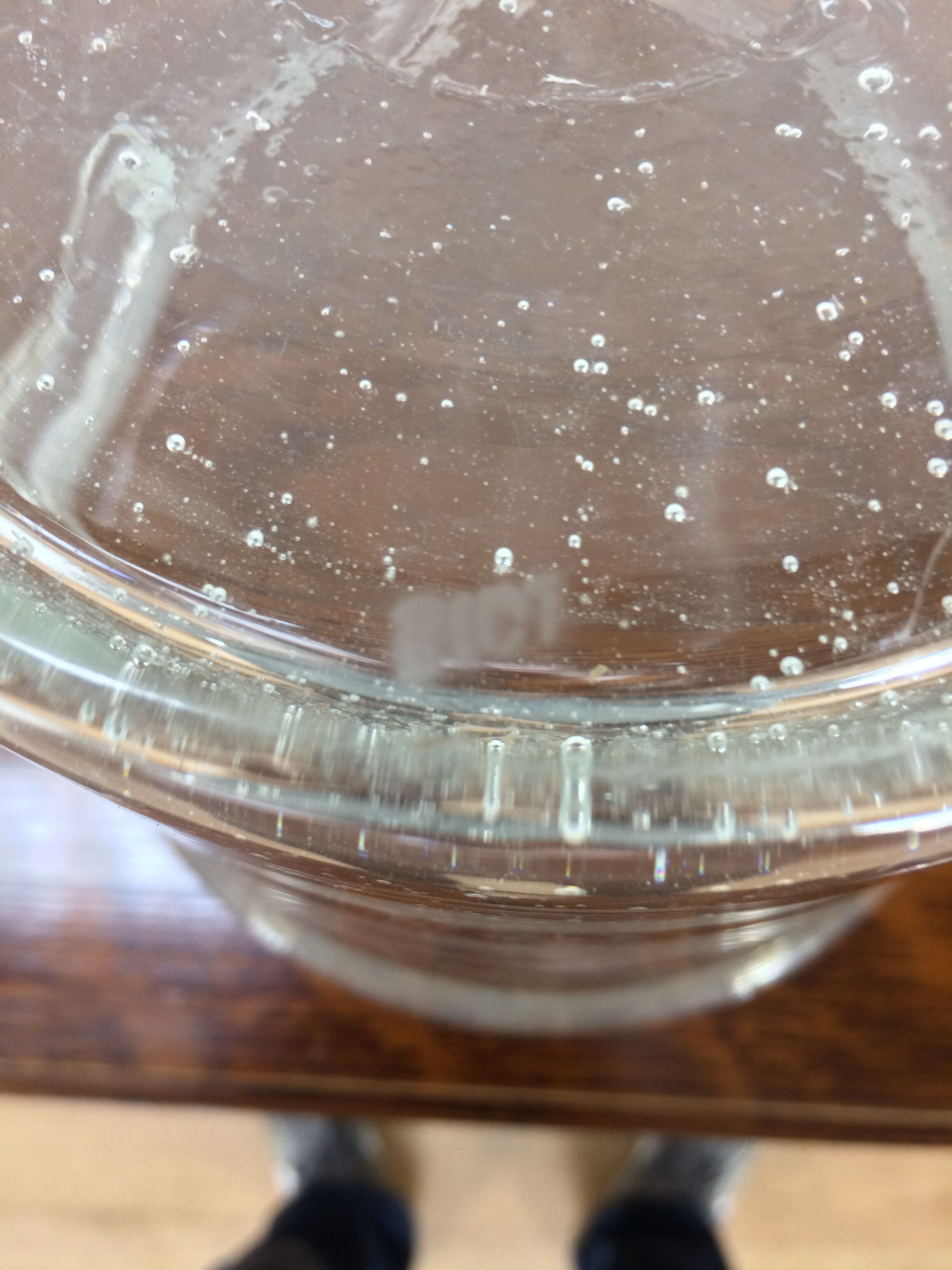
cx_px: 476
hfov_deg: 48.2
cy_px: 635
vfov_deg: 61.7
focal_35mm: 29
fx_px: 1063
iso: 160
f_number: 2.2
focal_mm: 4.15
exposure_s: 1/33
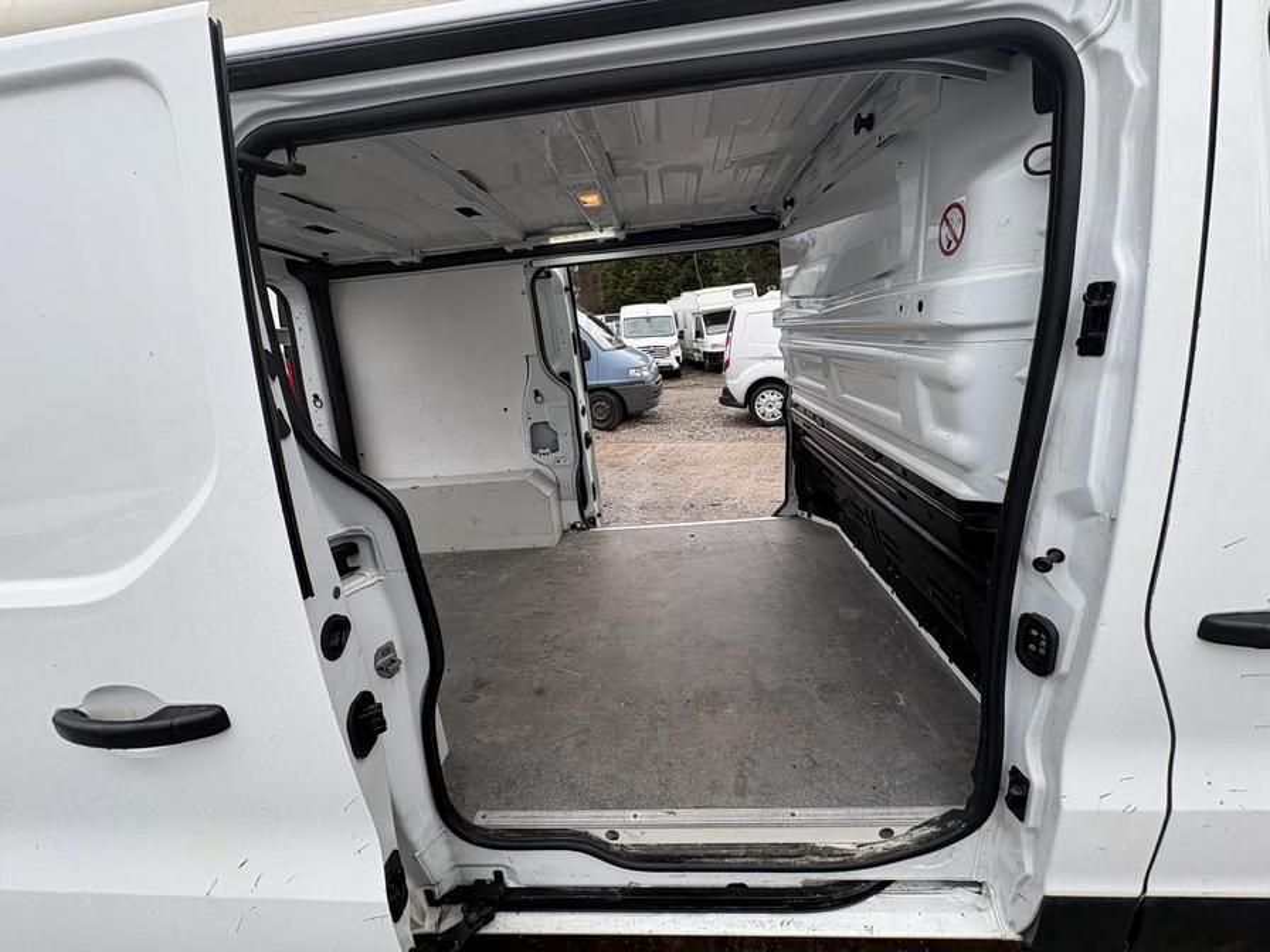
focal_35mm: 14
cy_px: 476
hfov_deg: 102.1
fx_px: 514
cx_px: 635
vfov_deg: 85.7
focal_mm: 2.22
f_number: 2.2
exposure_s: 1/172
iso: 40
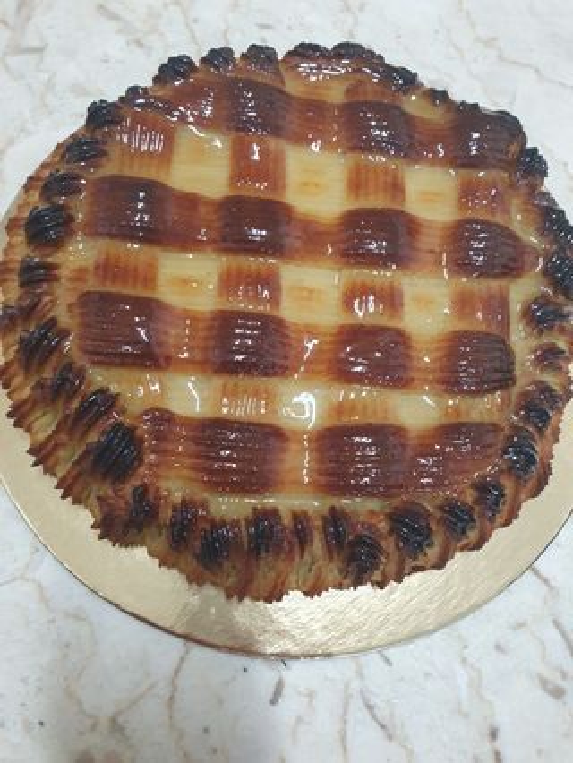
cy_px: 382
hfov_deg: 53.1
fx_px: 573
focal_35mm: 26
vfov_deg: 67.3
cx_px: 286
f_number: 2.4
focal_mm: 4.32
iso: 640
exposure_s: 1/50
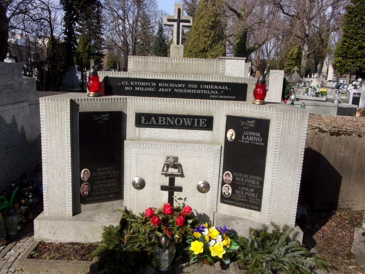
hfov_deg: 61.6
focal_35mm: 29
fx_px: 306
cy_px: 133
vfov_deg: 48.2
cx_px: 187
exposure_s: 1/75
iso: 80
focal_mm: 5.1
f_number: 10.8
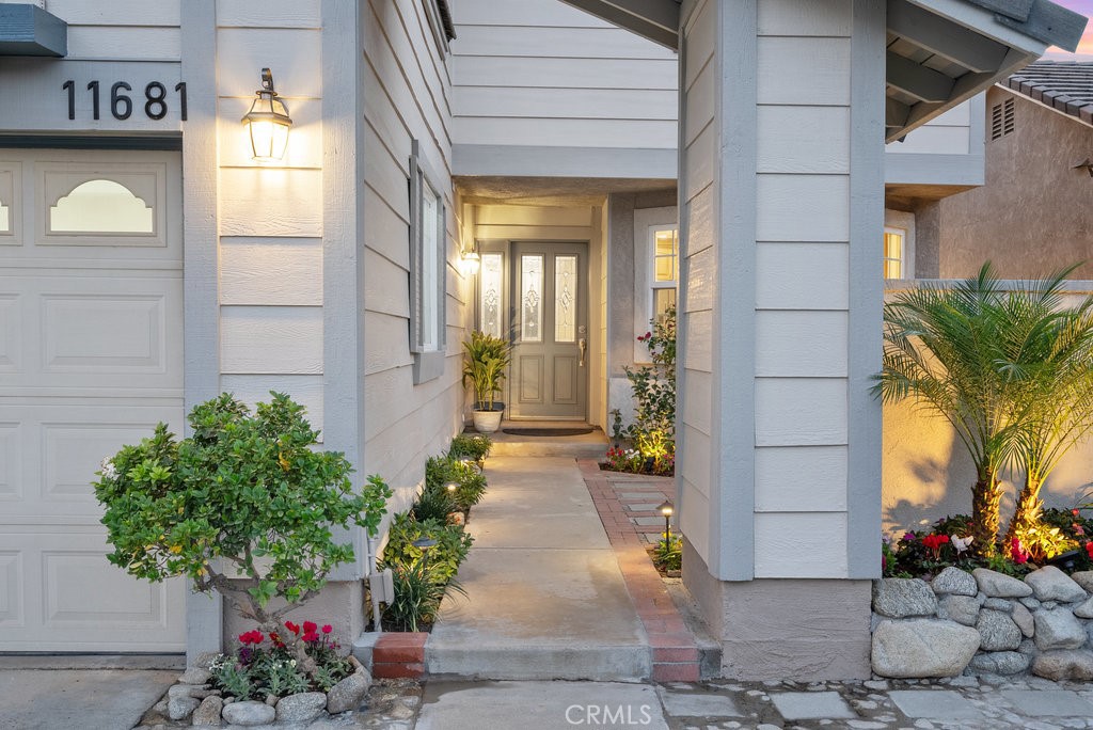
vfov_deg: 37.9
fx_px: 1063
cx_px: 546
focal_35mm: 35
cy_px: 365
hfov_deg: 54.4
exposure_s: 1/5
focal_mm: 35
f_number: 8
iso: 320
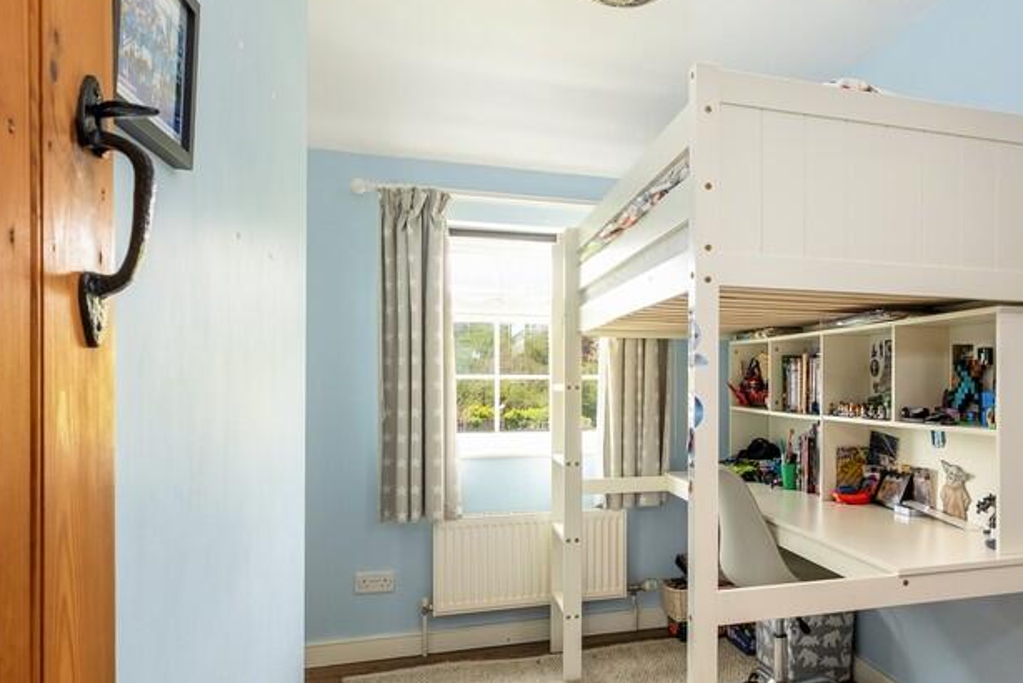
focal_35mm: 25
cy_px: 361
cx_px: 750
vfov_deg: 51.3
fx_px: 711
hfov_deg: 67.6
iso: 200
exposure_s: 1/10
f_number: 7.1
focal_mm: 10
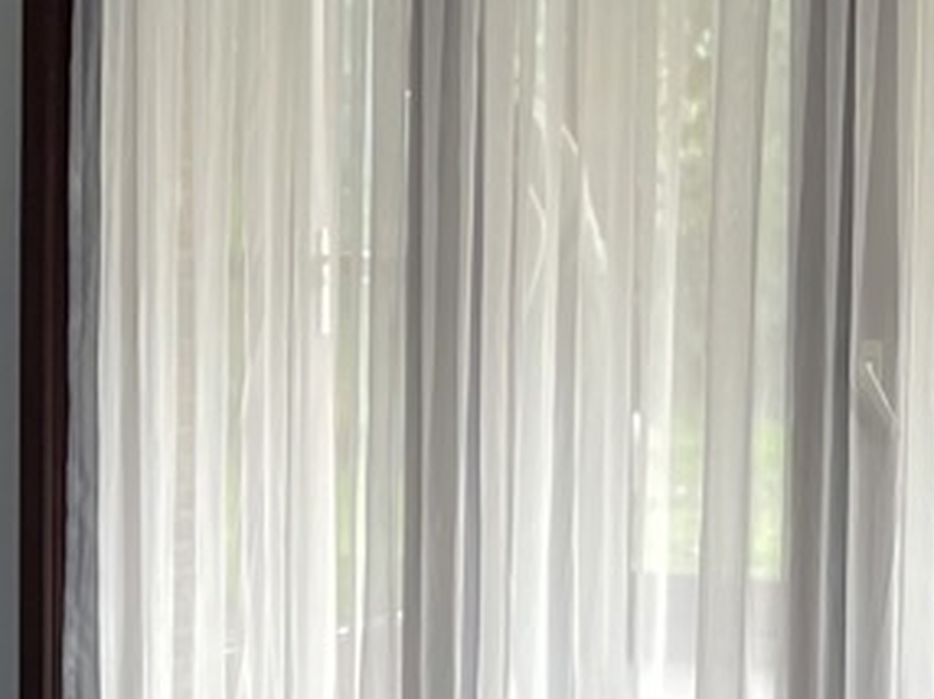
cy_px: 575
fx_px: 3774
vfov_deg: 10.5
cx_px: -591
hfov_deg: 13.1
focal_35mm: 140
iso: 125
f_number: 1.6
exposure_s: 1/112
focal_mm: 5.1
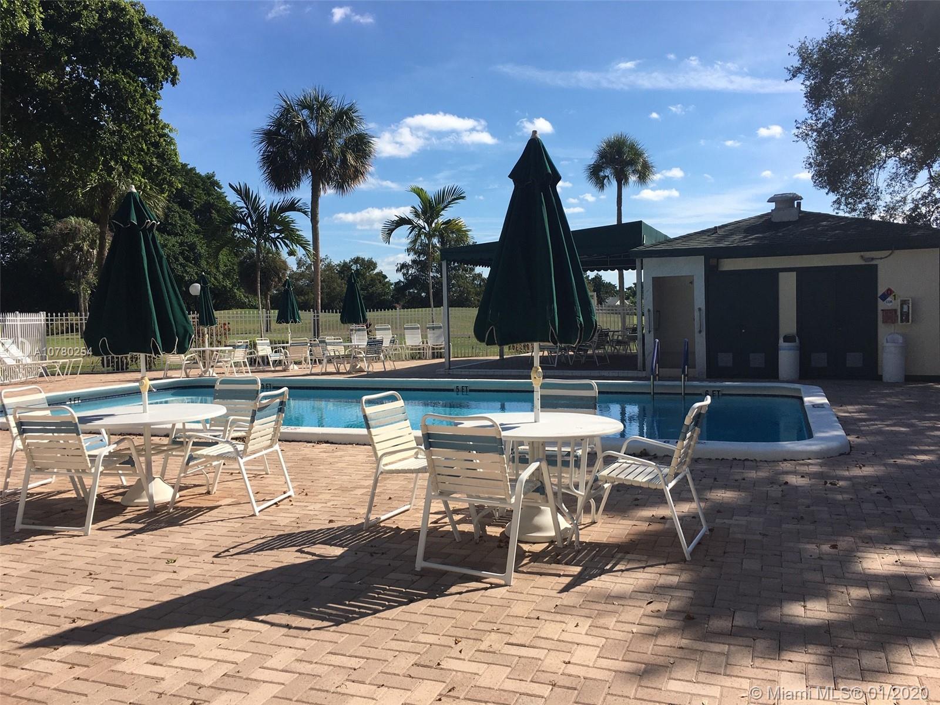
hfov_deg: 61.7
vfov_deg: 48.2
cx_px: 470
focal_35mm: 29
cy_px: 352
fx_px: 787
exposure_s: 1/1972
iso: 25
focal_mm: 4.15
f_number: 2.2
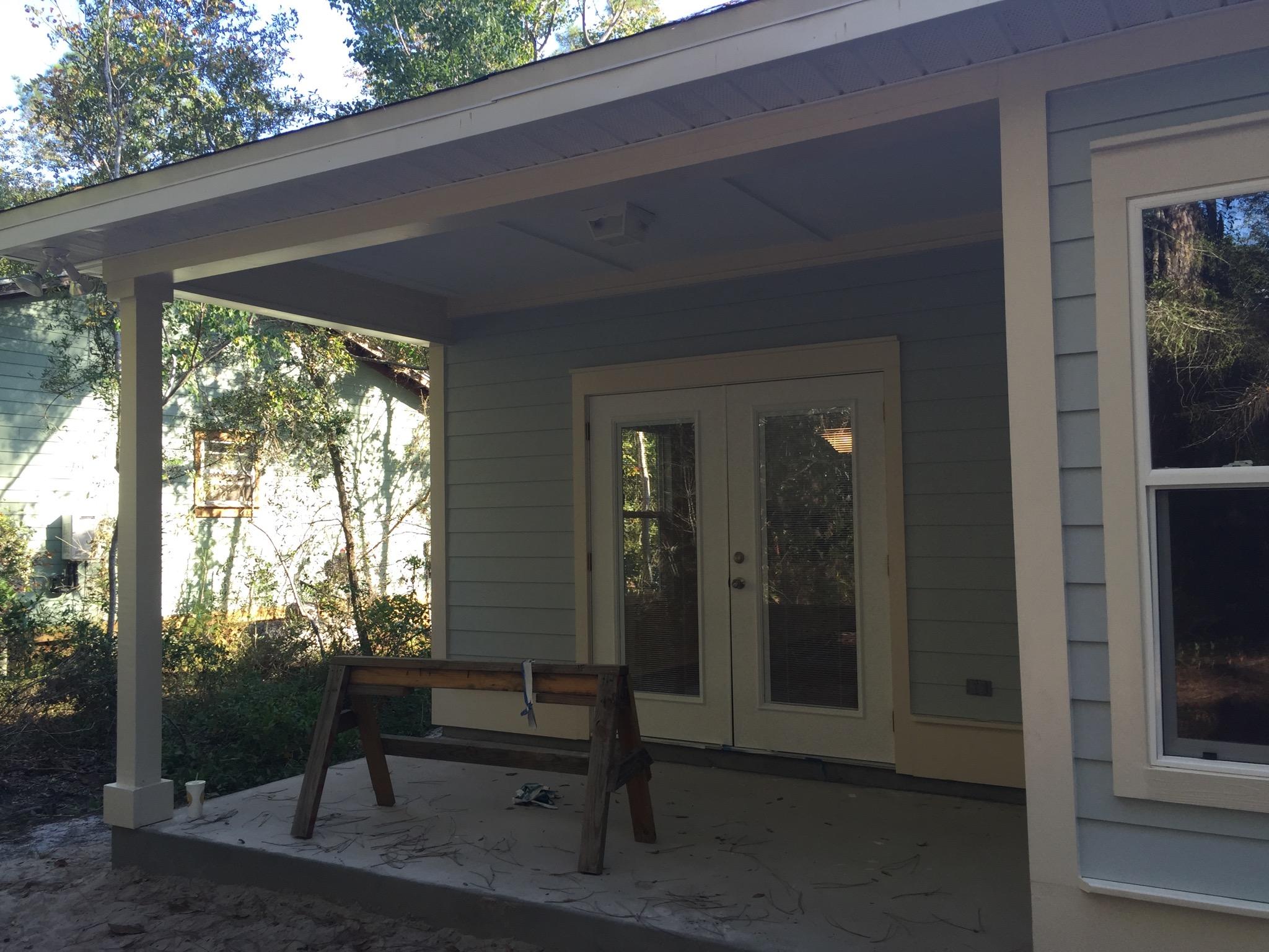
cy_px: 476
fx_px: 1063
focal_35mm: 29
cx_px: 634
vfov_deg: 48.2
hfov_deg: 61.7
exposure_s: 1/199
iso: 32
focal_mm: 4.15
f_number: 2.2
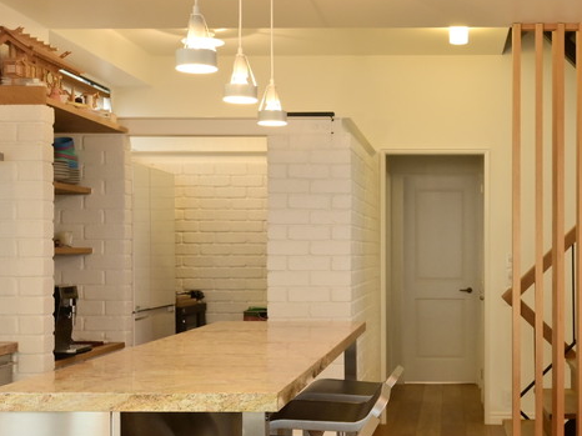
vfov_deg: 28.0
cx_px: 440
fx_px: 874
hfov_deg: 36.0
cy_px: 251
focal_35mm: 52
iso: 320
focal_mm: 14
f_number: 5
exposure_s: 1/25
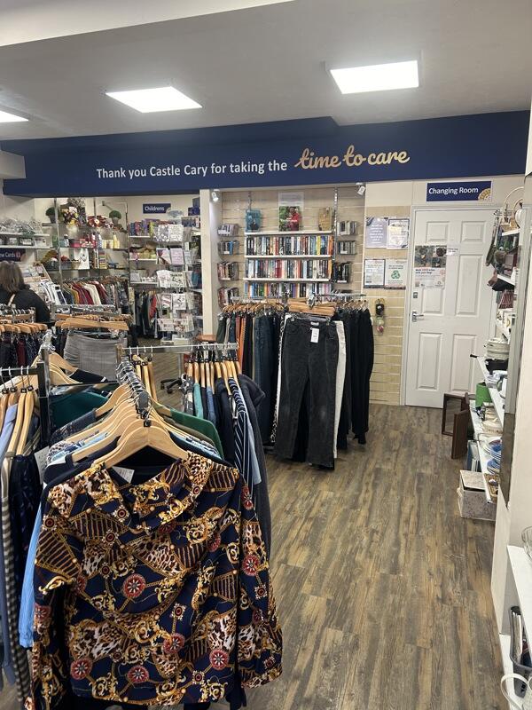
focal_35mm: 26
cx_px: 266
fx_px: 533
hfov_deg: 53.1
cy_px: 355
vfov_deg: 67.3
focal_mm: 5.7
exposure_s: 1/100
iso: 125
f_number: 1.5
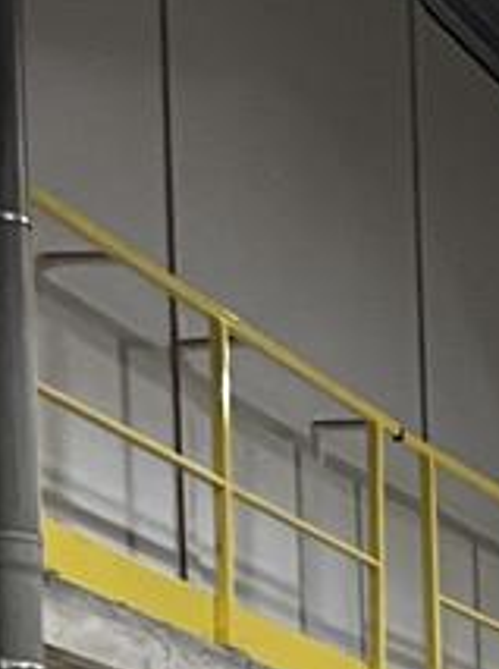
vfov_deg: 10.6
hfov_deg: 8.1
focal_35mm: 167
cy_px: 1473
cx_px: 1226
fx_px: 3220
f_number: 1.6
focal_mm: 4.2
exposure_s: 1/33
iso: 500
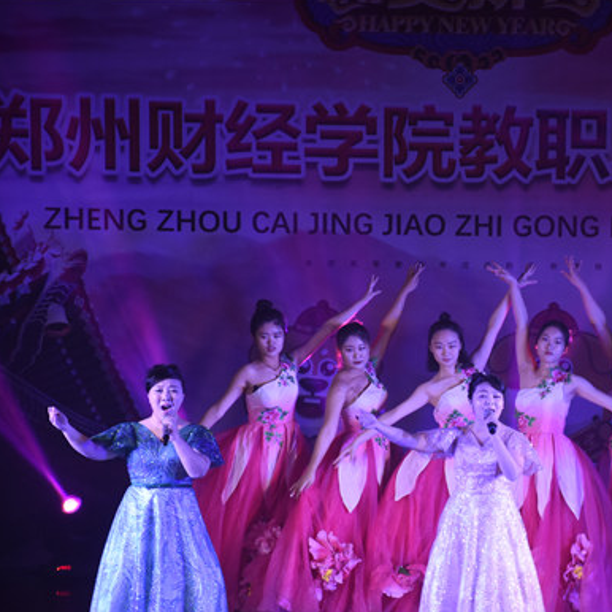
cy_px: 337
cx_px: 499
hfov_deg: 7.0
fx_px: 4981
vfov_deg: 7.0
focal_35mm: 249
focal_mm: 116
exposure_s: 1/125
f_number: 5.6
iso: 1000
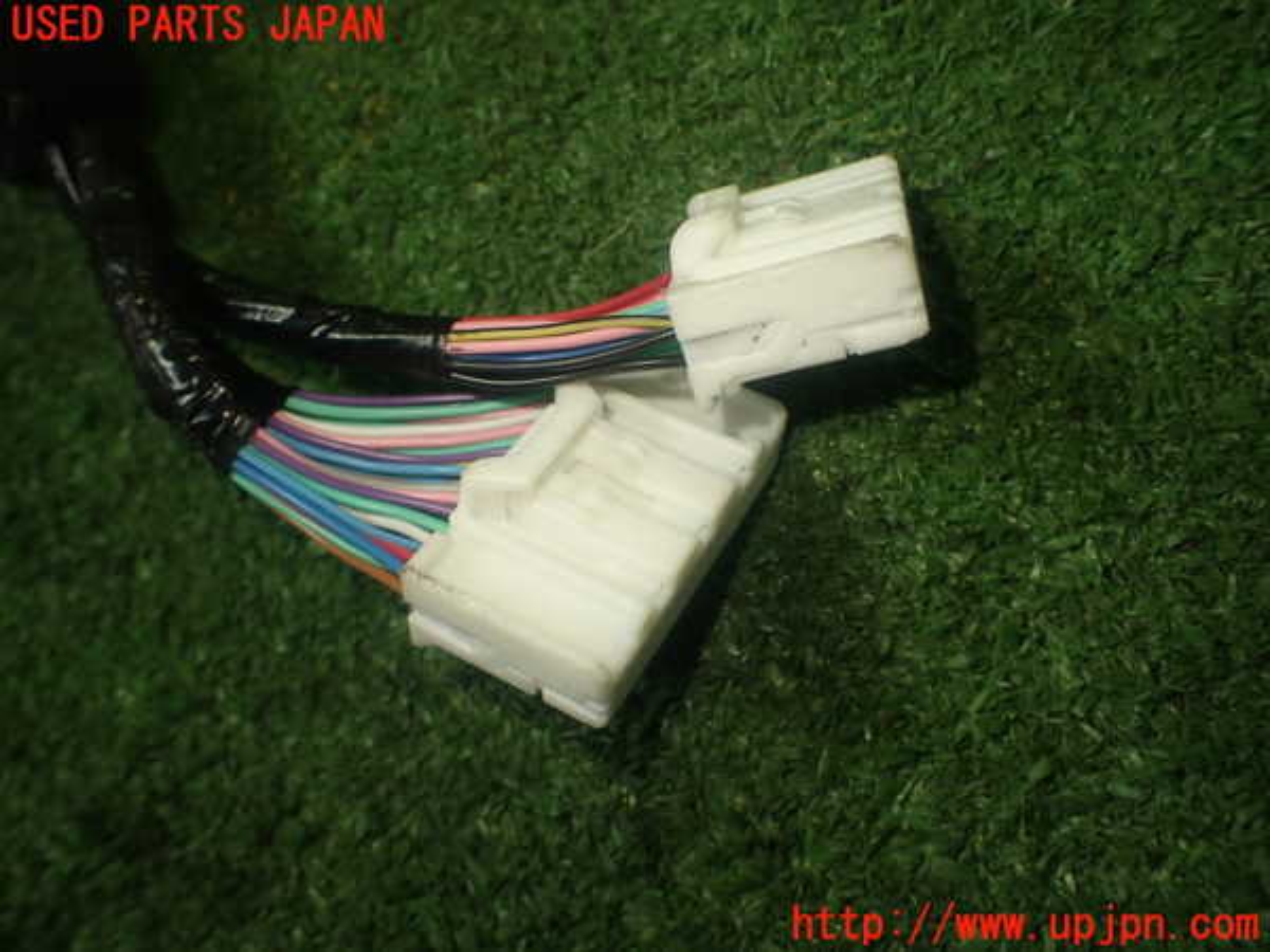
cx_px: 635
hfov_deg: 60.0
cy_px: 476
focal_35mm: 30
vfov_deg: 46.8
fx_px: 1101
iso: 160
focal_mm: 5.4
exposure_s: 1/125
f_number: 2.3
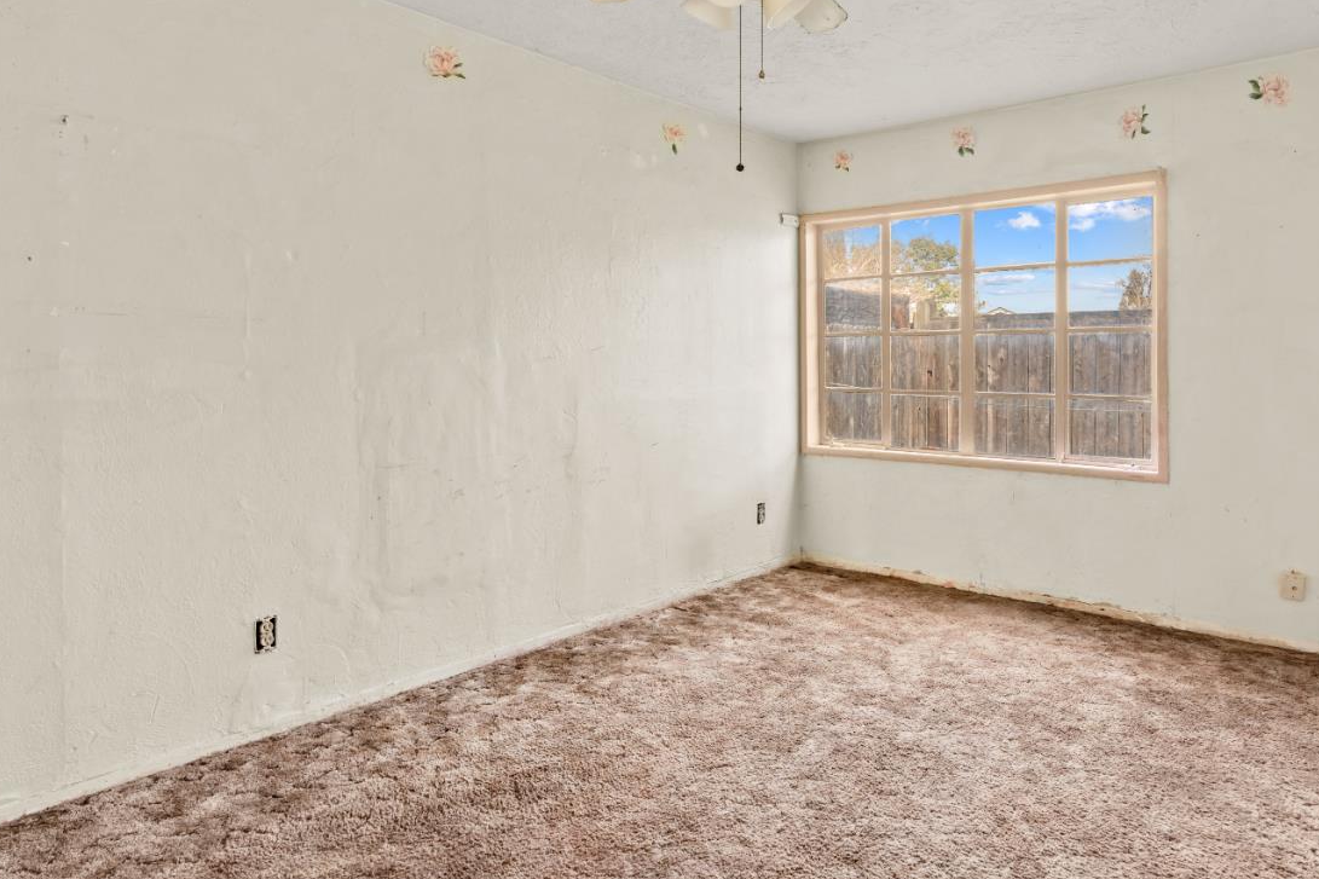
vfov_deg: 57.0
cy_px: 380
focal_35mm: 22
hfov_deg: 77.4
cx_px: 811
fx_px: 806
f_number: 8
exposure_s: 1.3
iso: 100
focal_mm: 16
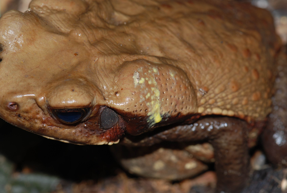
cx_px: 144
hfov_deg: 13.0
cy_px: 96
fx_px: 1258
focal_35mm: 158
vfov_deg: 8.8
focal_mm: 105
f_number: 10
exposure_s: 1/60
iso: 100
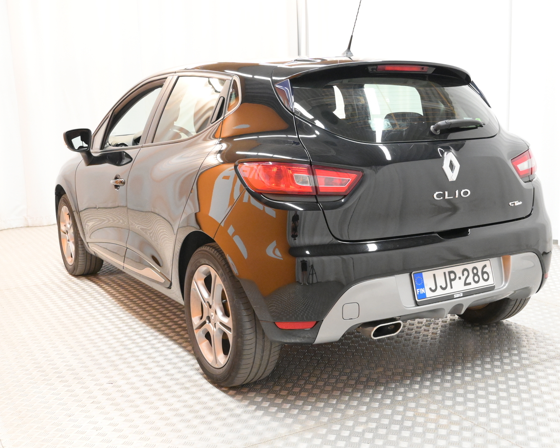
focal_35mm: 41
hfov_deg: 44.7
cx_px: 315
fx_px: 680
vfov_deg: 36.5
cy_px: 222
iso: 6400
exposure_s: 1/125
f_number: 5.6
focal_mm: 24
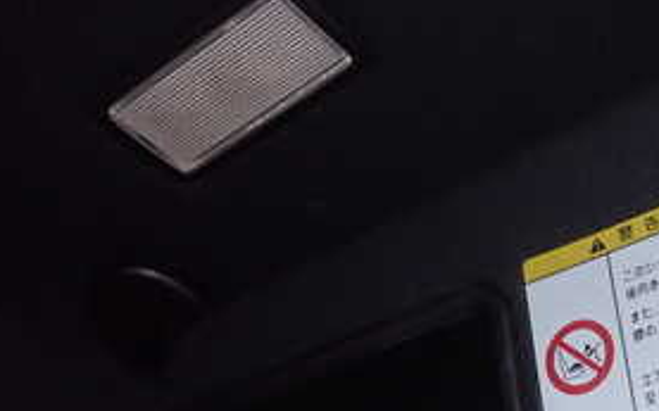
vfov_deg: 18.7
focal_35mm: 69
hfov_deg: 28.7
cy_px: 323
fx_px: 1239
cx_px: 583
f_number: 6.3
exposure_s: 1/30
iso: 640
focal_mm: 5.4
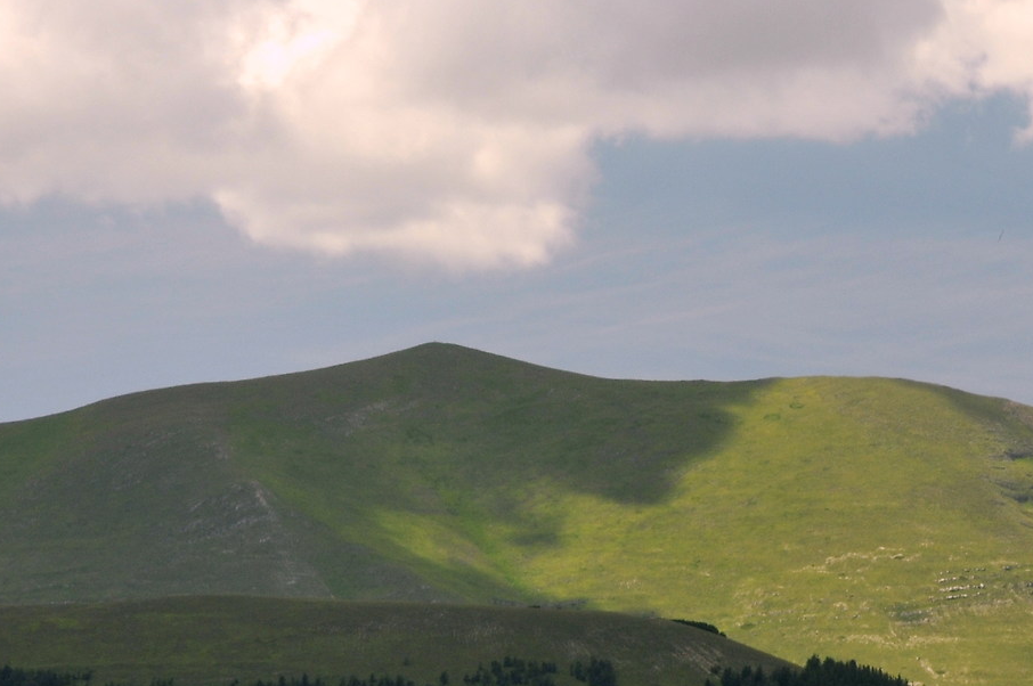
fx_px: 7968
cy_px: 814
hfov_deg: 7.4
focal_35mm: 278
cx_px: 697
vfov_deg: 4.9
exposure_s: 1/250
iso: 200
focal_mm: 70
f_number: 8
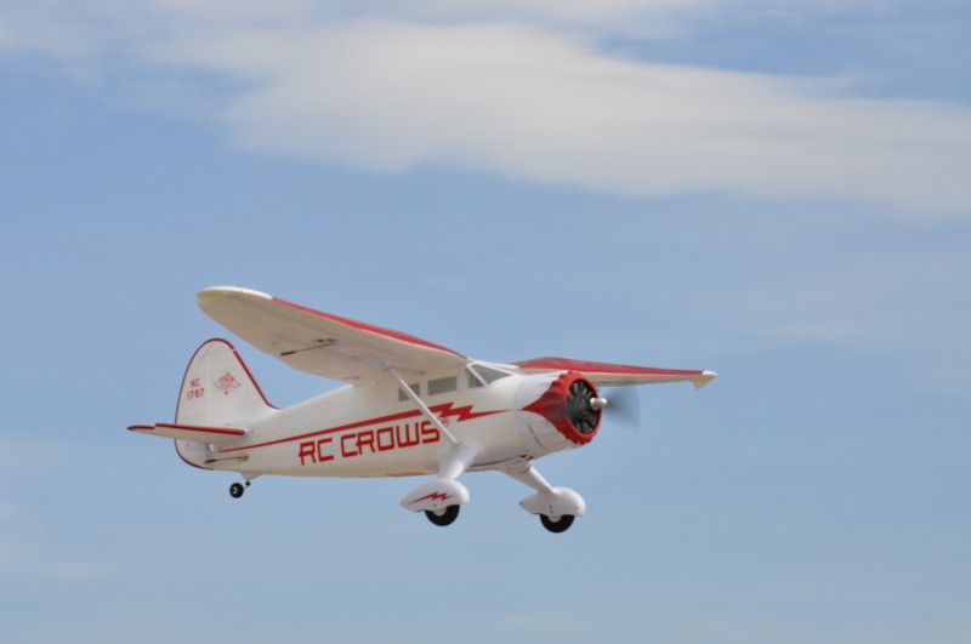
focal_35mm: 168
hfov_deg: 12.2
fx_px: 4525
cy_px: 322
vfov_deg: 8.1
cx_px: 486
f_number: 11
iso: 200
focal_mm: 112
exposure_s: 1/500
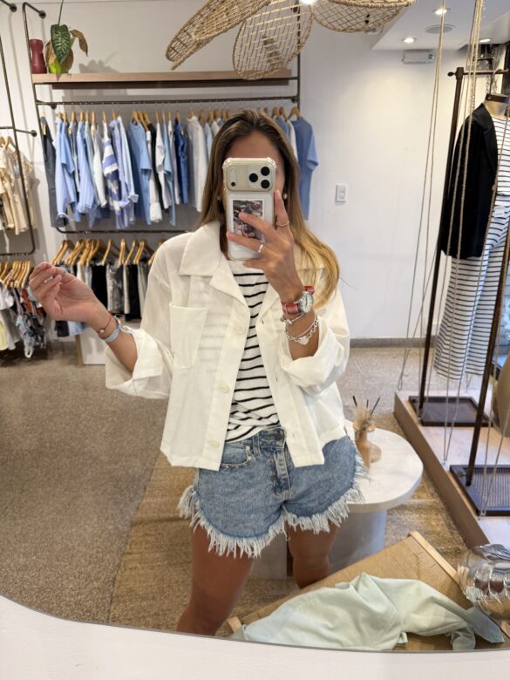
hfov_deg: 56.8
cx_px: 255
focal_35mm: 24
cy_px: 340
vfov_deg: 71.6
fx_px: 471
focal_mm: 6.76
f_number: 1.78
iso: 125
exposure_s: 1/100
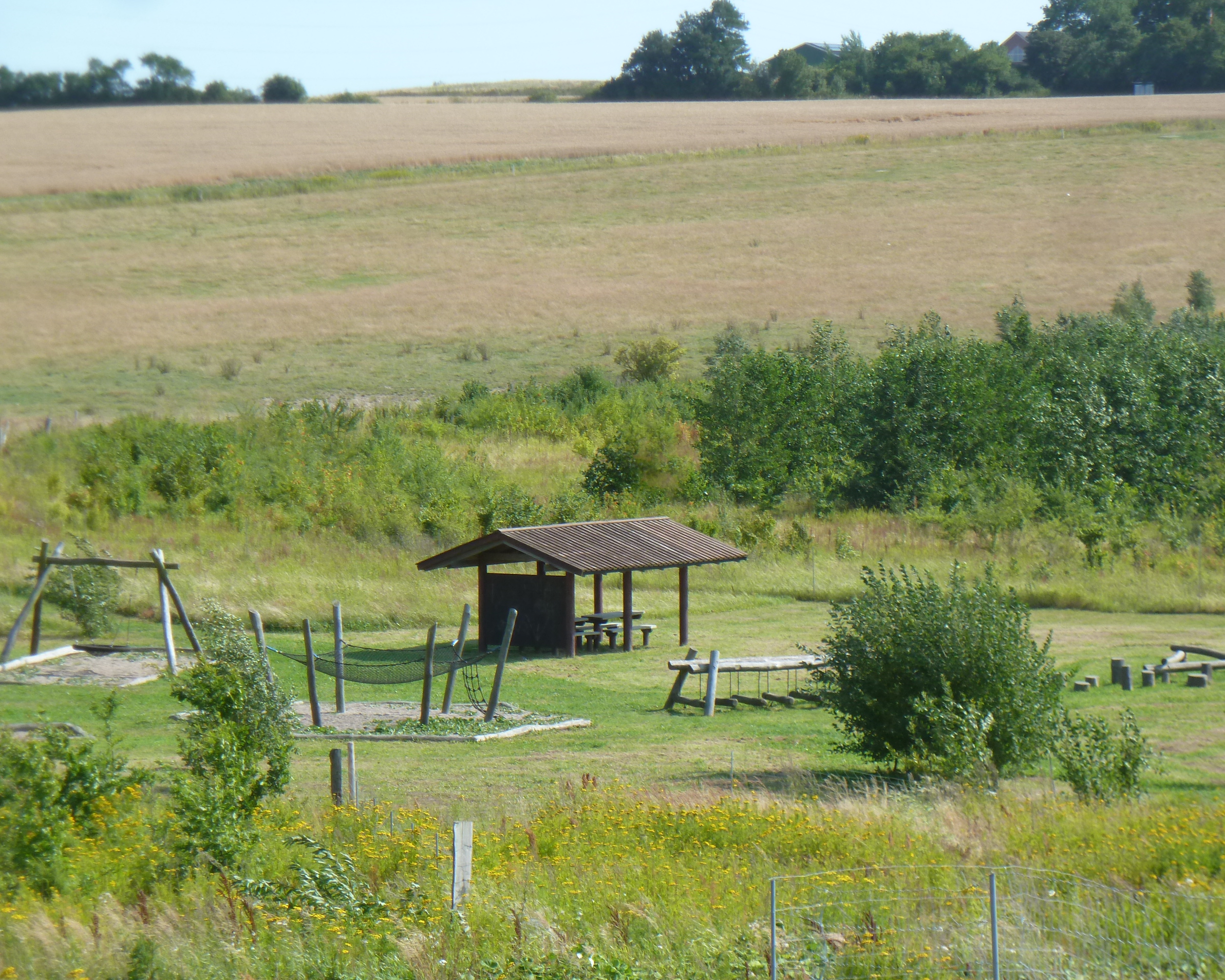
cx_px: 571
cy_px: 491
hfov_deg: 12.5
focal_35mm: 154
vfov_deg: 10.0
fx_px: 5583
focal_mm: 24.1
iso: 125
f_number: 4.5
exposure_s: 1/500
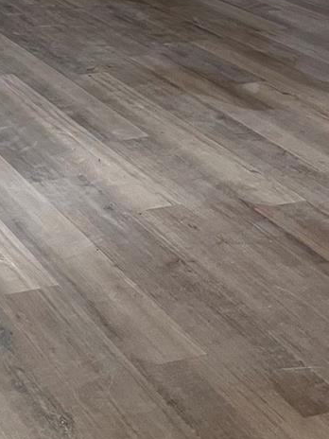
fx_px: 1090
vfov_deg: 21.6
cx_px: -79
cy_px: -41
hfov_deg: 16.4
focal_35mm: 86
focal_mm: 5.1
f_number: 1.6
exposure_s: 1/87
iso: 125
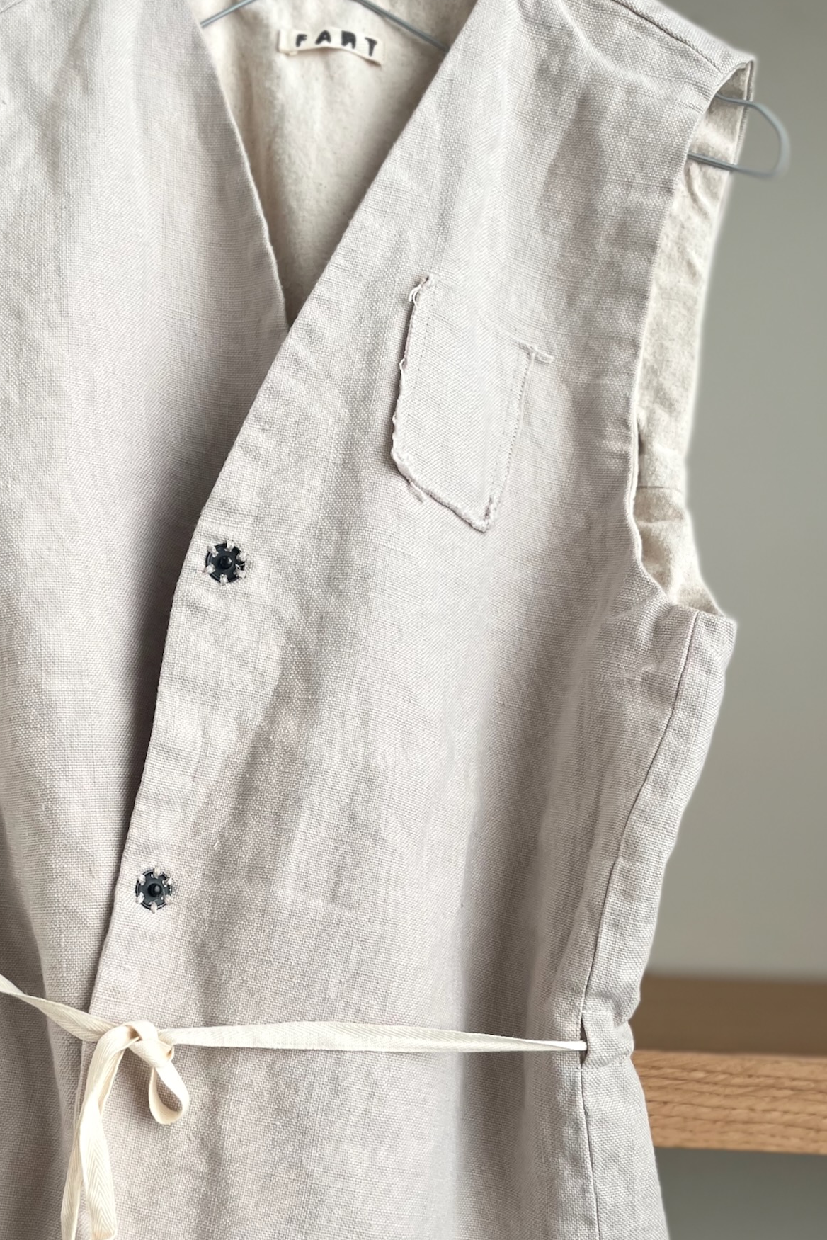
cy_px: 662
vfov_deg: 54.4
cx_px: 275
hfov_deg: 37.5
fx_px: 1205
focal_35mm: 35
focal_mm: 5.1
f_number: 1.6
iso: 50
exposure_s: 1/358
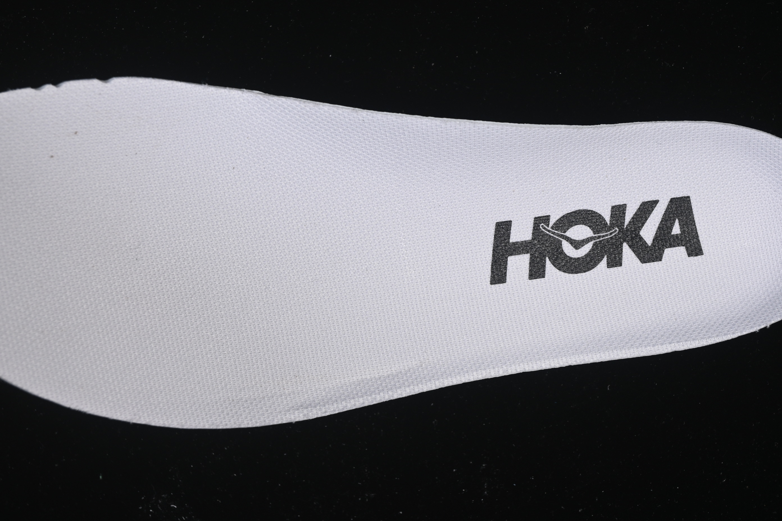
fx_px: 1629
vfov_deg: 18.2
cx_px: 391
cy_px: 260
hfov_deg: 27.0
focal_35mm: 75
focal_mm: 50
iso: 160
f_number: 7.1
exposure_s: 1/80
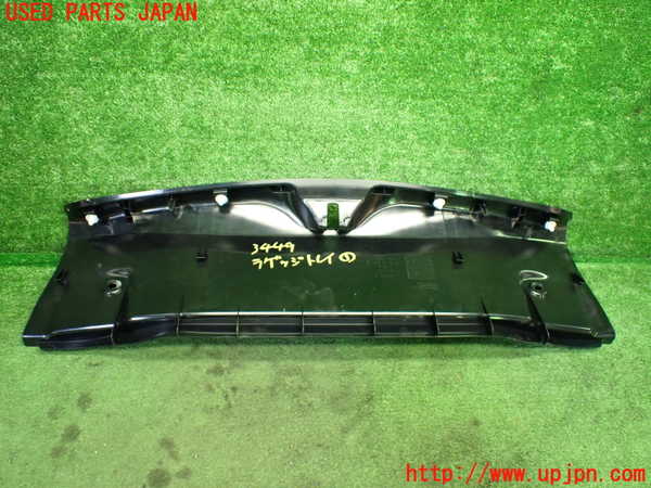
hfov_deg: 60.0
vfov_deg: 46.8
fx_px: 564
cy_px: 244
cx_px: 326
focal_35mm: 30
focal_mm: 5.4
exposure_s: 1/80
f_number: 2.3
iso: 800
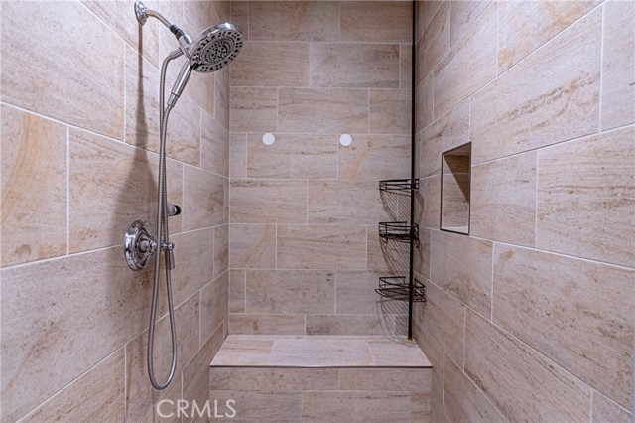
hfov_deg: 93.3
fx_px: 300
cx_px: 318
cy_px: 212
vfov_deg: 70.4
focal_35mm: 17
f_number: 2.8
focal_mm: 17
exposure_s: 1/30
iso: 125
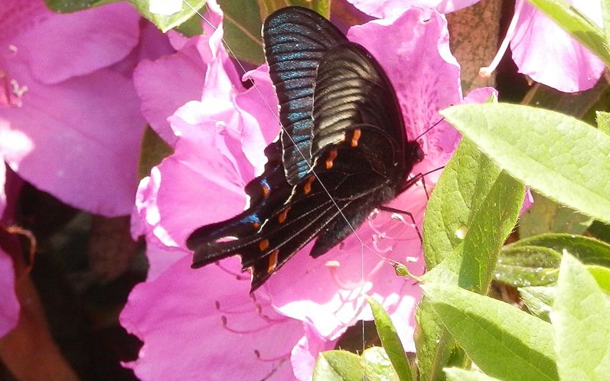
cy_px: 161
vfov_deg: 6.7
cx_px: 305
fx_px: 3275
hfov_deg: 10.6
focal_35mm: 197
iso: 160
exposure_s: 1/200
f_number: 5.8
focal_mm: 33.2
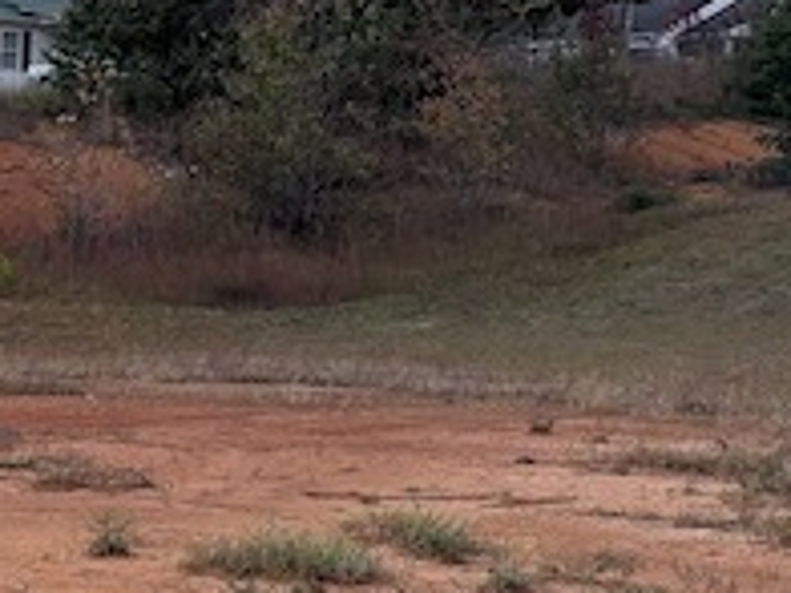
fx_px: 2422
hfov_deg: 16.9
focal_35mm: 106
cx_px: -371
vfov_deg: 13.9
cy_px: 516
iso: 125
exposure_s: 1/144
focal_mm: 5.96
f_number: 1.6
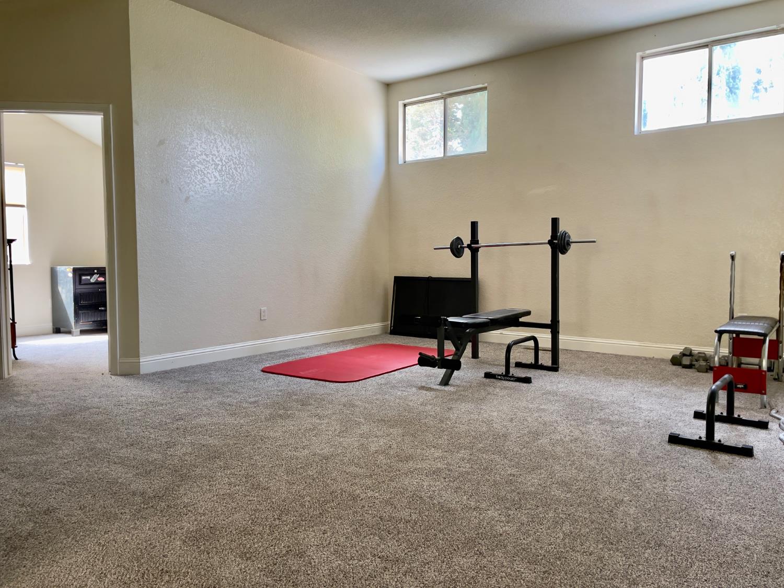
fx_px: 589
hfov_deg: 67.3
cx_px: 392
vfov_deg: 53.1
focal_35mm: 26
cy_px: 294
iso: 125
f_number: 1.6
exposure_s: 1/98
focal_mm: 4.2
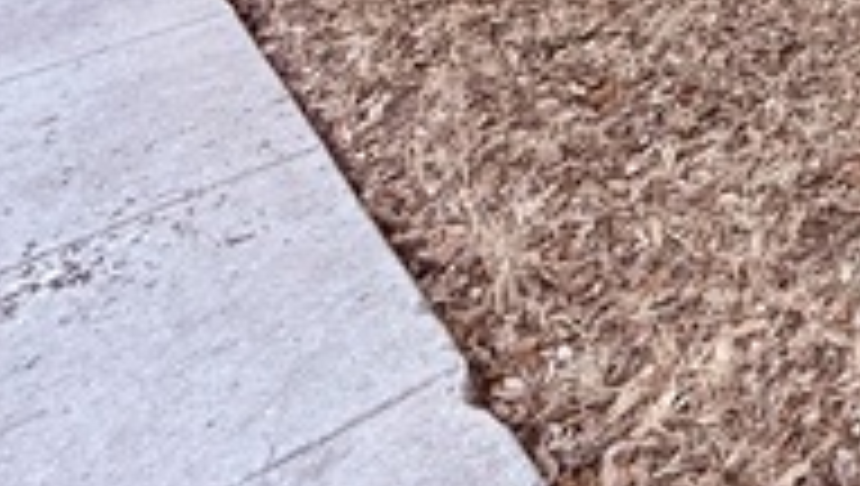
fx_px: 1164
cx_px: 1427
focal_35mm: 51
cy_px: -531
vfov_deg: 16.6
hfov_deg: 24.8
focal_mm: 2.22
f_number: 2.2
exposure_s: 1/333
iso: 64
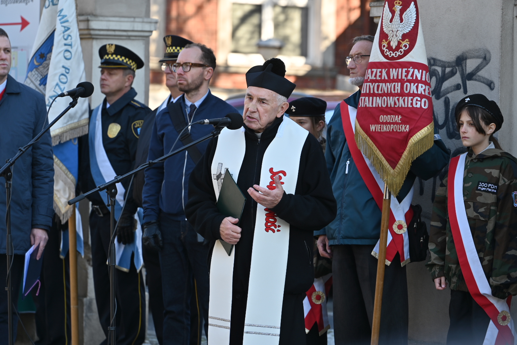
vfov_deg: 7.6
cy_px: 172
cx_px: 258
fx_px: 2585
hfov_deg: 11.4
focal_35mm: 180
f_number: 5.6
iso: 125
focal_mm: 180
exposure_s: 1/200
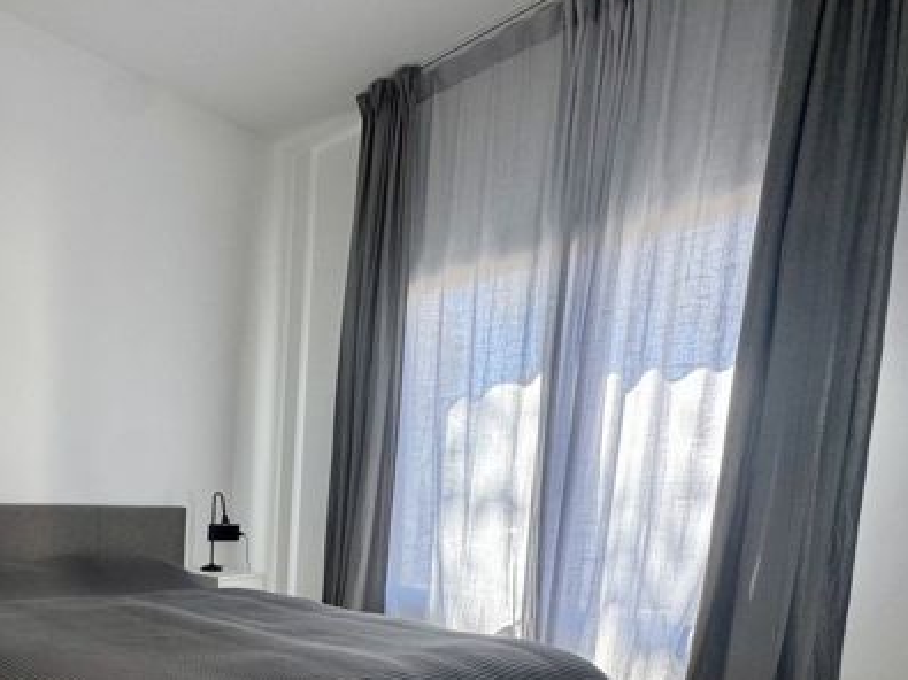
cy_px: 581
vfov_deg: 50.2
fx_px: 656
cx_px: 146
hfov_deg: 61.8
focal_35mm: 25
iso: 125
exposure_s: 1/99
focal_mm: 2.22
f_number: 2.2
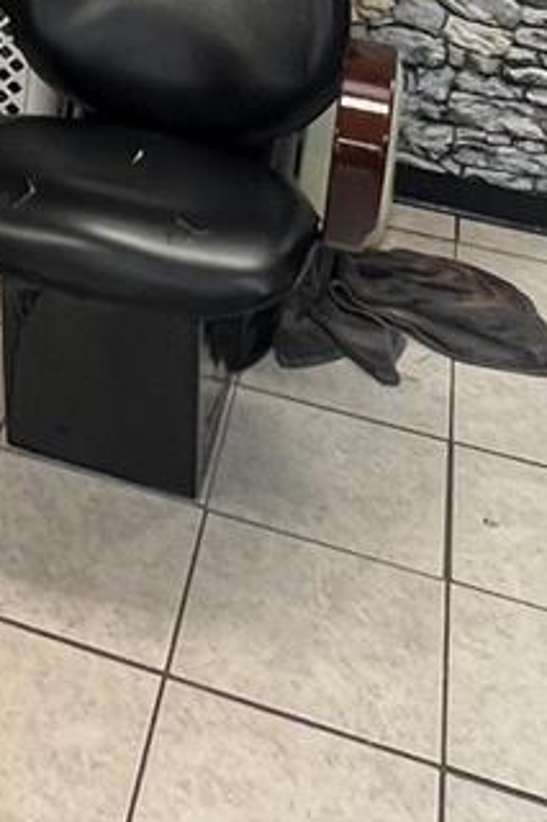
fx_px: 1483
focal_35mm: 65
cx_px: -223
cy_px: -283
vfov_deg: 25.9
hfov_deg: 18.9
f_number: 1.8
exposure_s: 1/120
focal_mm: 1.57
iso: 200
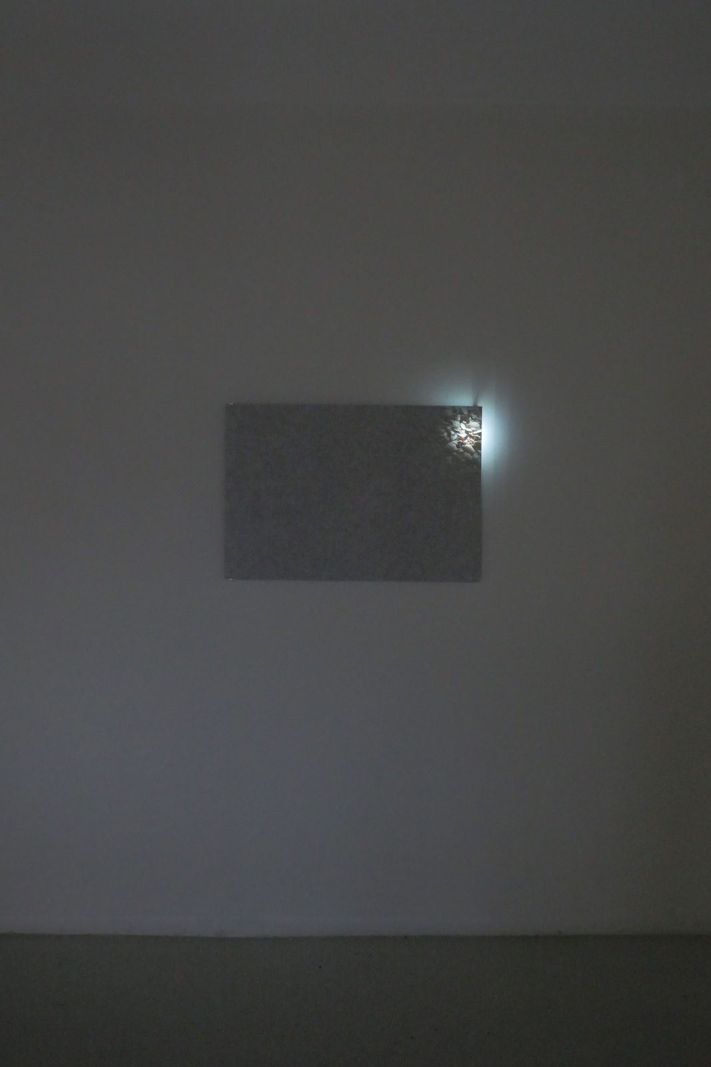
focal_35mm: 29
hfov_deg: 45.0
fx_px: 859
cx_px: 356
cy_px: 534
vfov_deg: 63.7
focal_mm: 14
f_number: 9
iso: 3200
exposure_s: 1/8
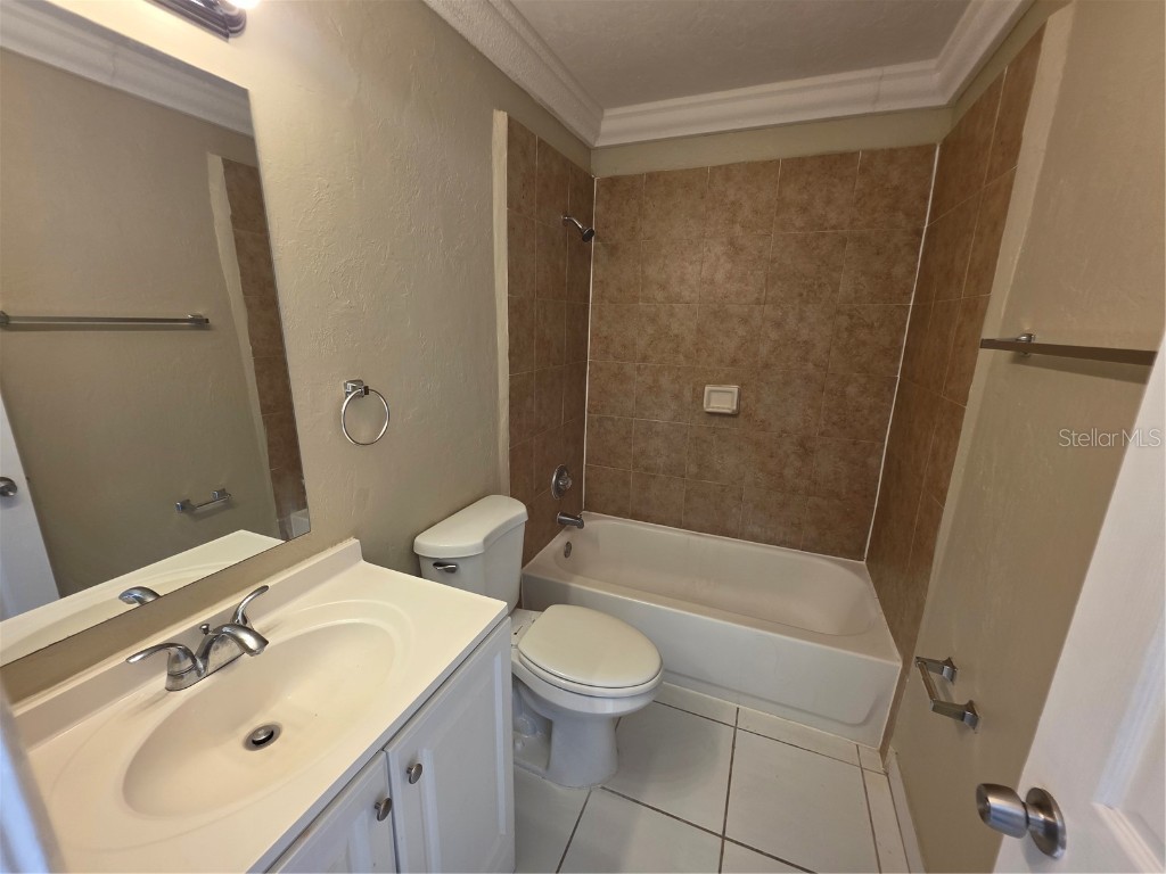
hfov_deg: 106.2
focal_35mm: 13
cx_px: 583
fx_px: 438
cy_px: 437
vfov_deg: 89.9
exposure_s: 1/120
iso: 100
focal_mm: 2.2
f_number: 1.9
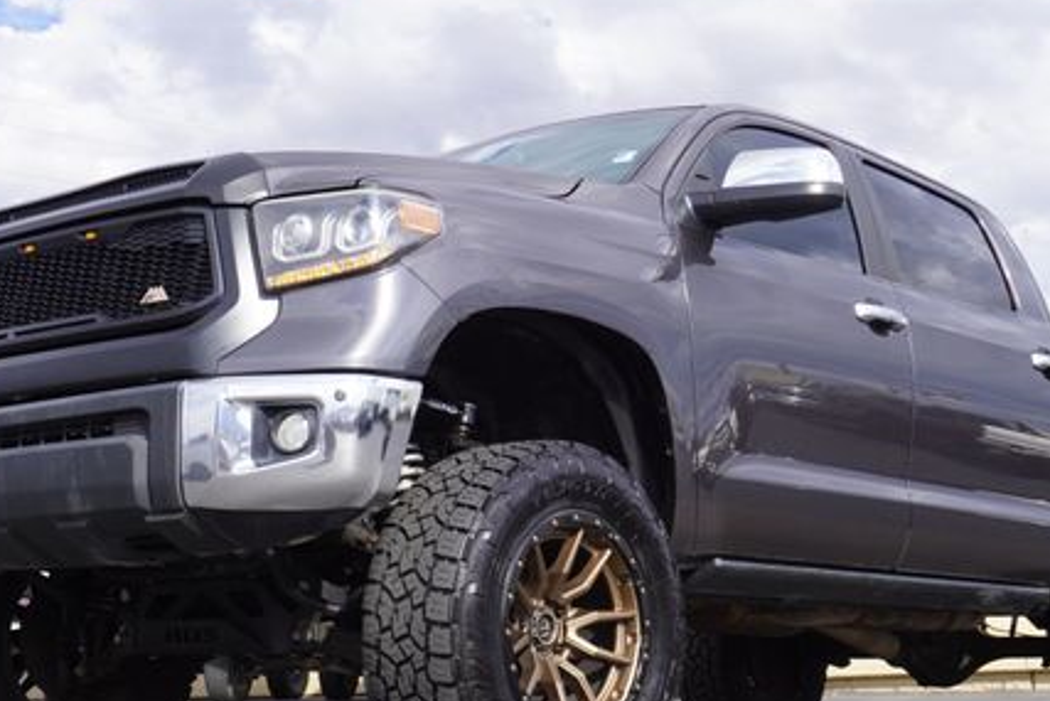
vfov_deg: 21.6
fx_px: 1838
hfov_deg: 31.9
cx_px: 558
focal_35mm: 63
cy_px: 416
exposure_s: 1/125
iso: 100
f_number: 9
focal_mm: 28
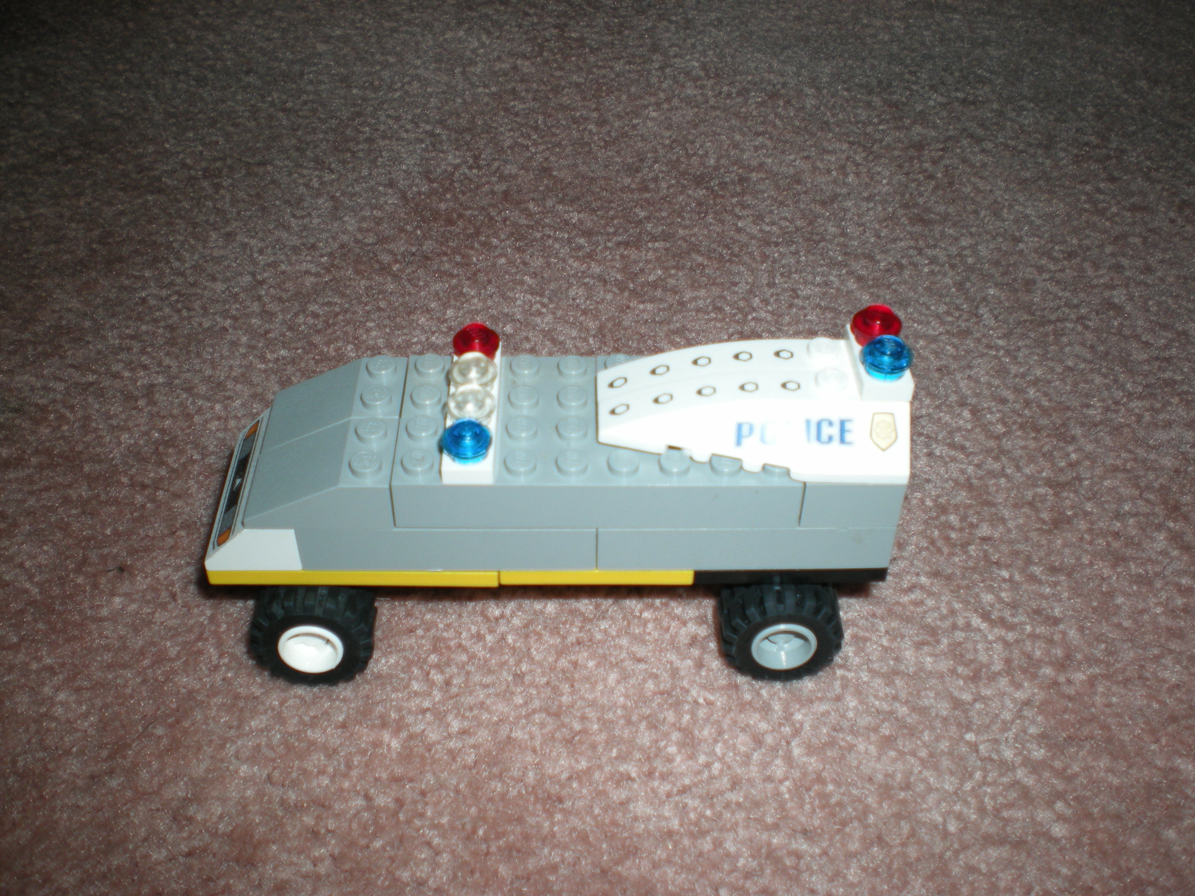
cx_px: 598
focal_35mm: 38
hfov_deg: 49.0
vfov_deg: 37.7
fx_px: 1312
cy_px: 448
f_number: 3.1
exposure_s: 1/60
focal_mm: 6.3
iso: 64
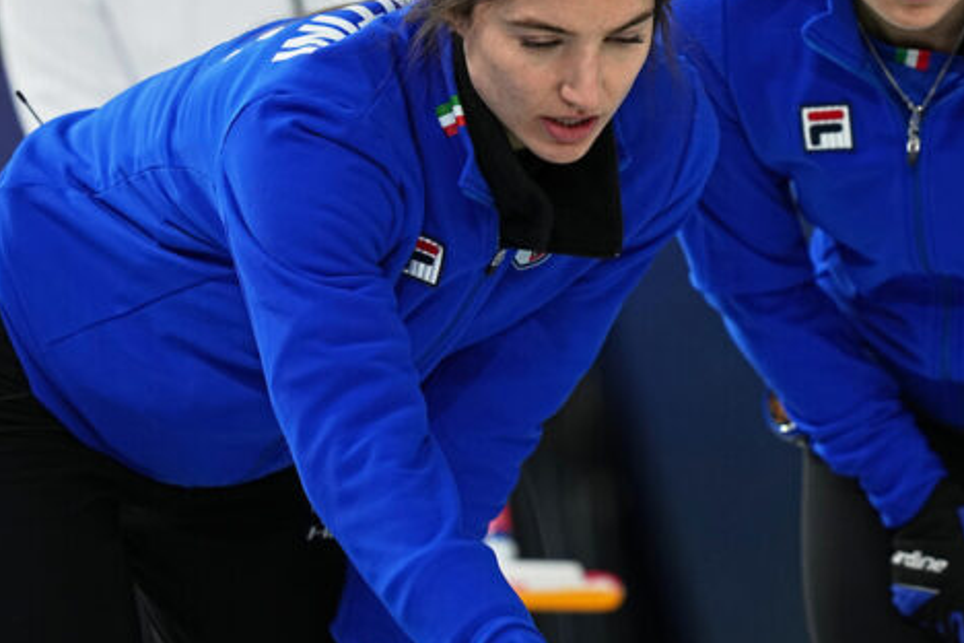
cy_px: 115
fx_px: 22866
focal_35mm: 854
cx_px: 729
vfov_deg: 1.6
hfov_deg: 2.4
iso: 640
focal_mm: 400
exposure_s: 1/1250
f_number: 3.2
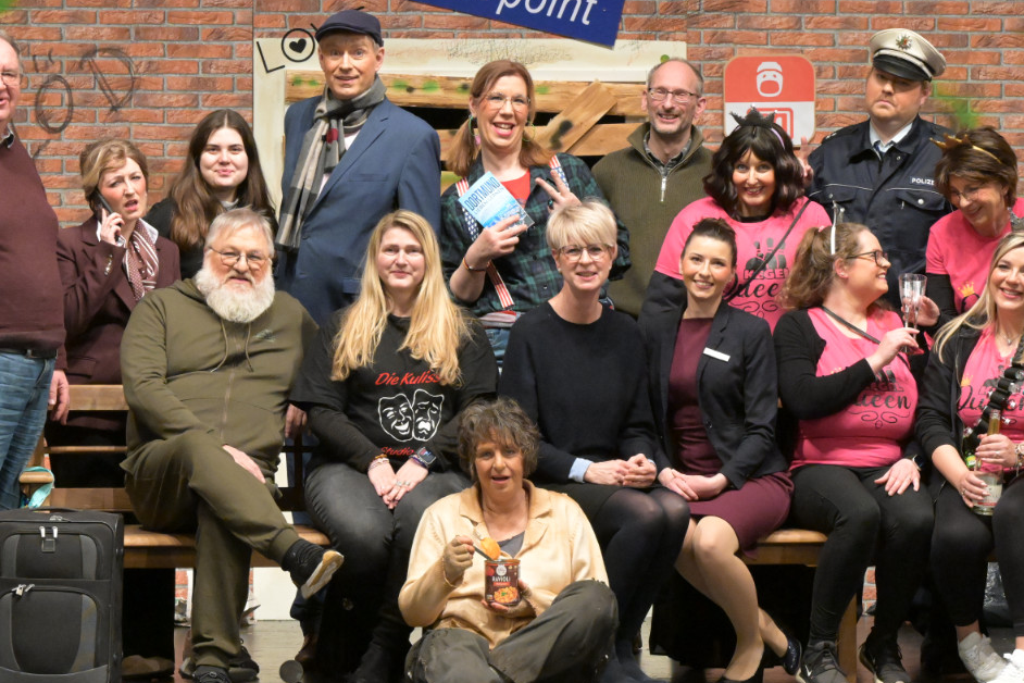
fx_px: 5888
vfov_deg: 6.6
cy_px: 310
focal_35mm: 207
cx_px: 633
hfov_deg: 9.9
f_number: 10
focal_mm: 130
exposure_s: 1/250
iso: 10000
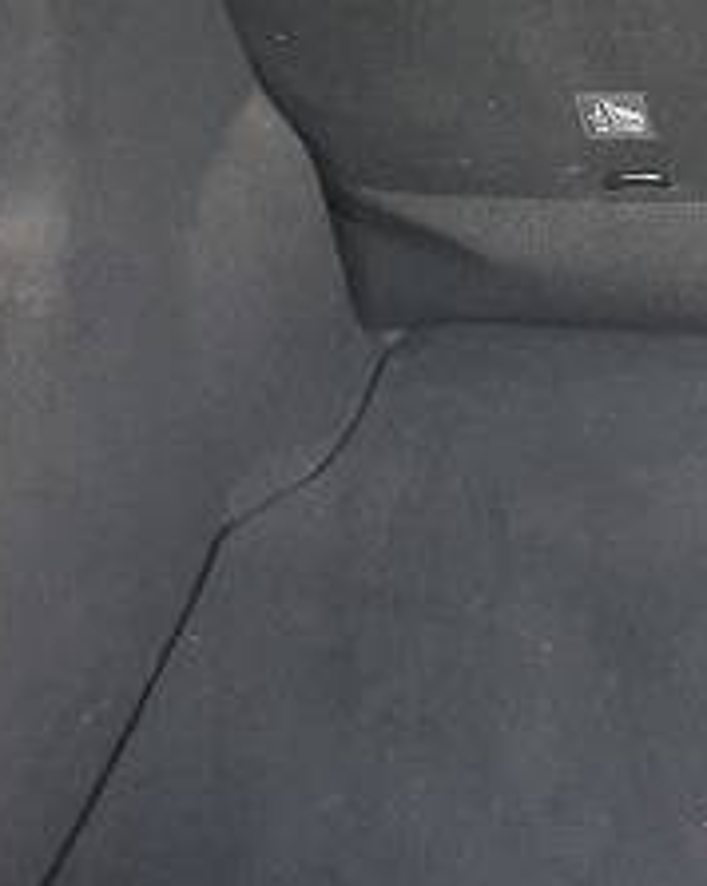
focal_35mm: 91
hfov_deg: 15.0
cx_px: 1219
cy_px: -48
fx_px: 2383
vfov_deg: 20.2
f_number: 2.4
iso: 160
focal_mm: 4.32
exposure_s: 1/120
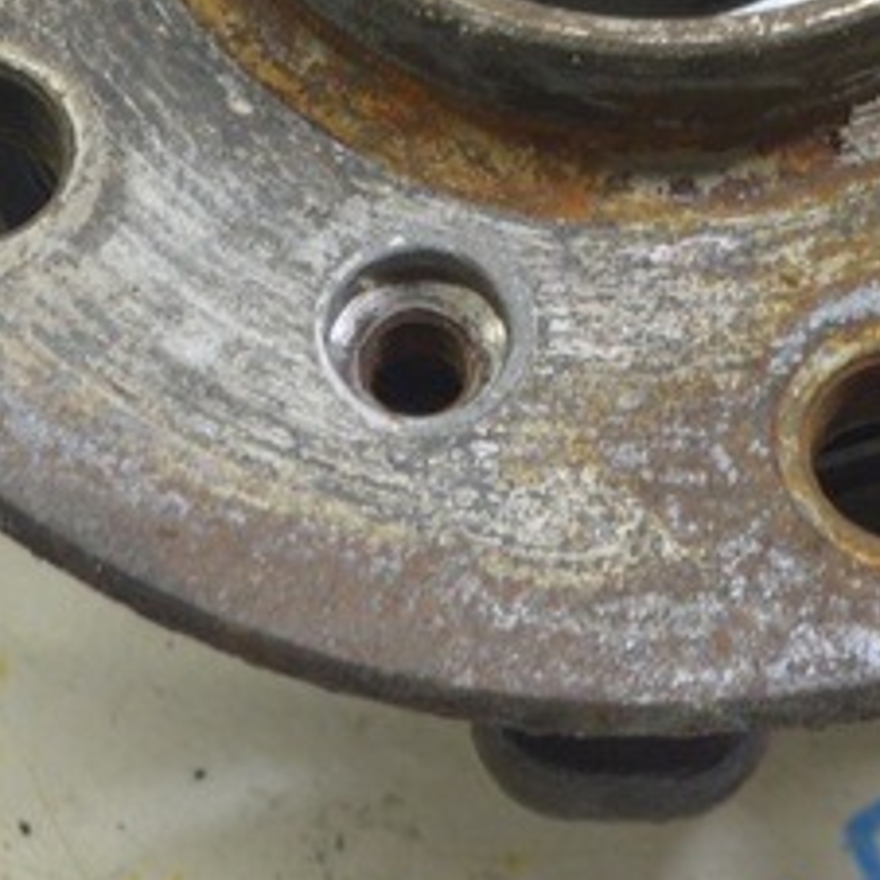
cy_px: -243
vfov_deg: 9.3
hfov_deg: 9.4
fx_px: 5321
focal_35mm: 185
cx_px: 619
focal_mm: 32
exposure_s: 1/20
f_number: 5.6
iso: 400
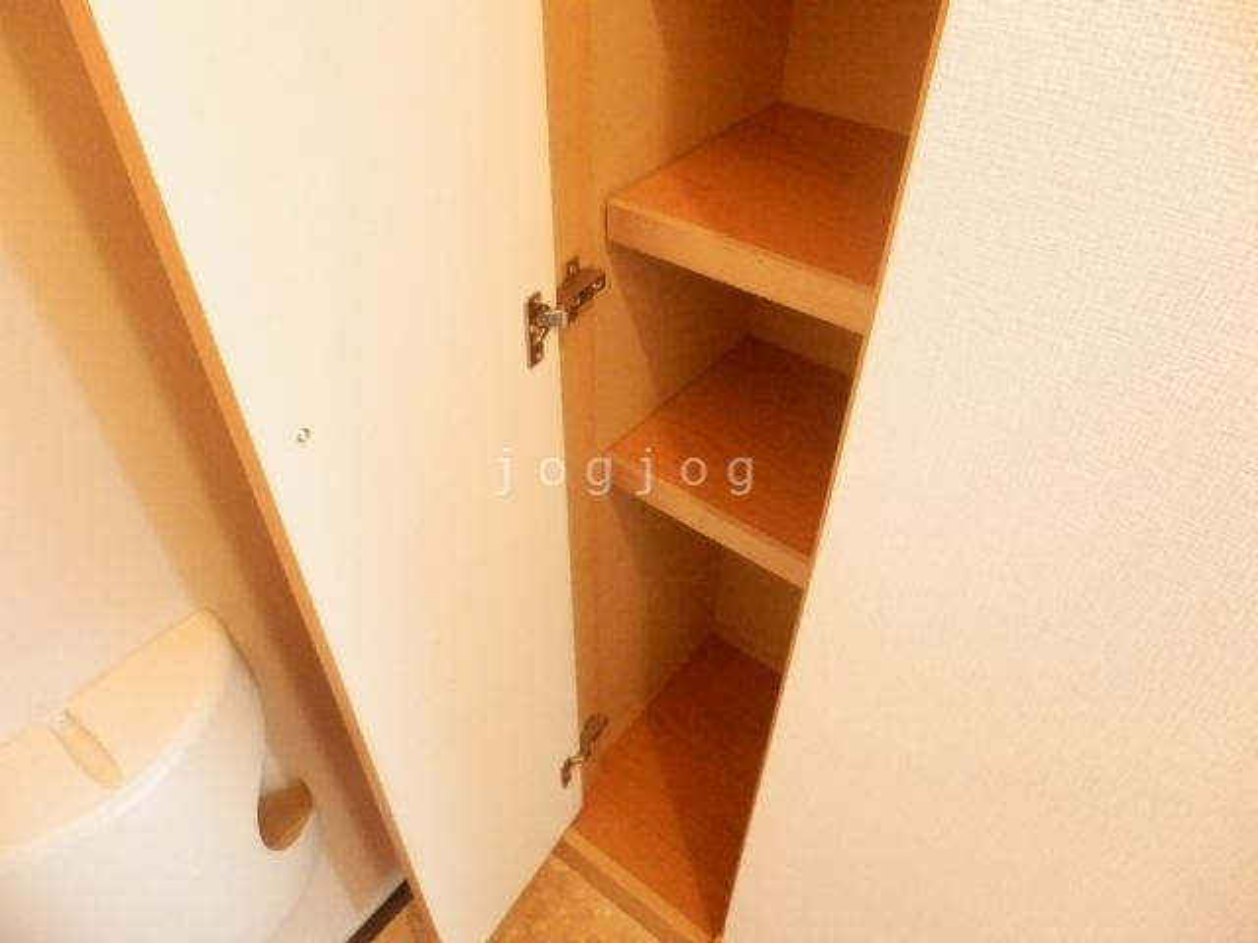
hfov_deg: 71.6
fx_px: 872
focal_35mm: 24
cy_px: 472
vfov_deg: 56.8
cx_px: 629
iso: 1600
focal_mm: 4.2
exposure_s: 1/25
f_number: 3
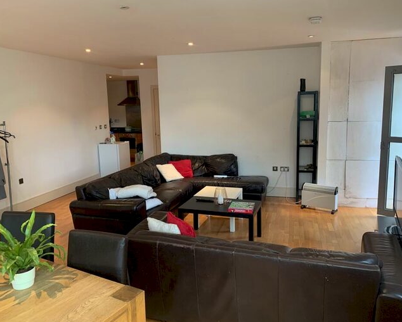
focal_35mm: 28
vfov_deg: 51.6
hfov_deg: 62.2
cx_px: 210
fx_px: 333
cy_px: 161
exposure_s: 1/50
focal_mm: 4.25
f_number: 1.8
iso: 100
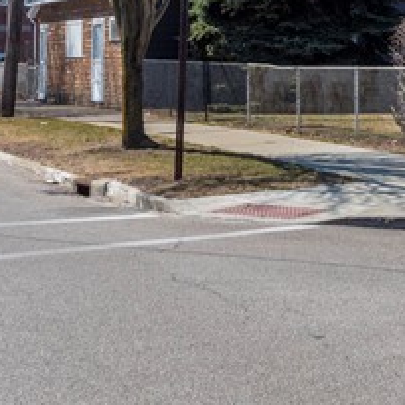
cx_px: 475
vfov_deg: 15.8
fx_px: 1430
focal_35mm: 108
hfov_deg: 15.6
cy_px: -4
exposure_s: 1/640
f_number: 9
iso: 200
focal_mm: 24
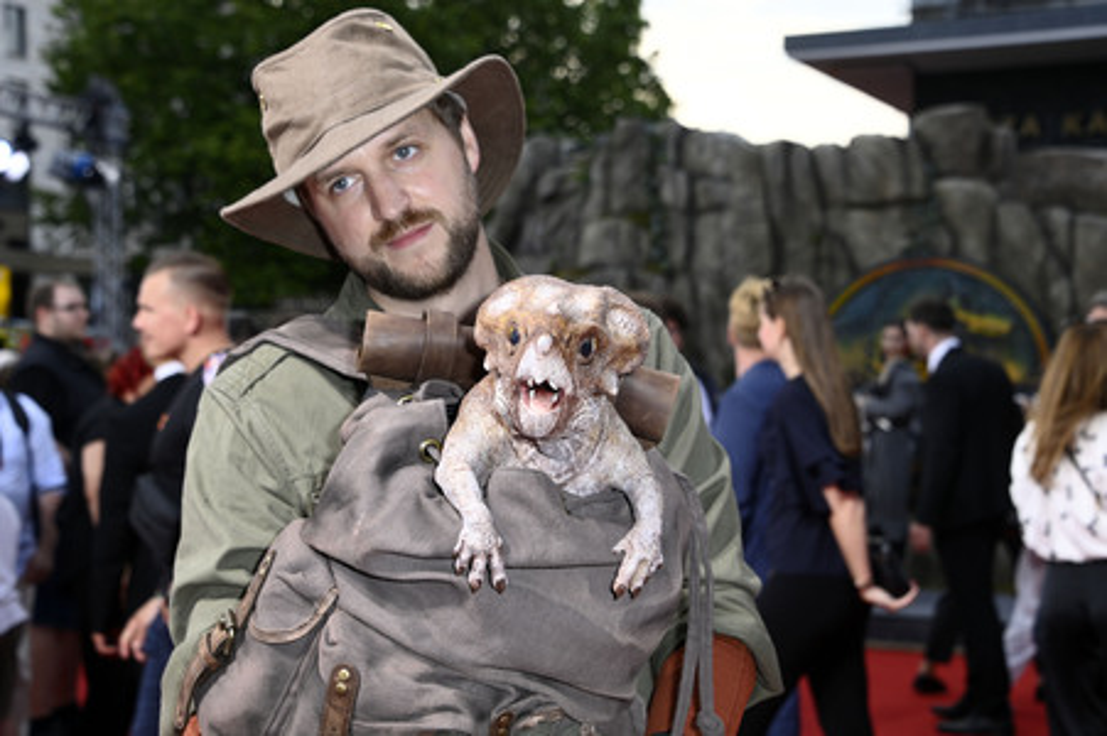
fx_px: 2151
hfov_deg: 28.9
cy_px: 368
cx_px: 554
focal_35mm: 70
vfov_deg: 19.4
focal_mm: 70
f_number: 7.1
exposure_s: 1/200
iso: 250
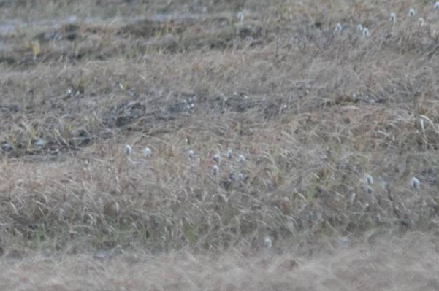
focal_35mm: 1199
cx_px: -113
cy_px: 78
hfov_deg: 1.7
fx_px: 14601
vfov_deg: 1.1
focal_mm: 300
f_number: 5.6
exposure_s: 1/100
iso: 1600
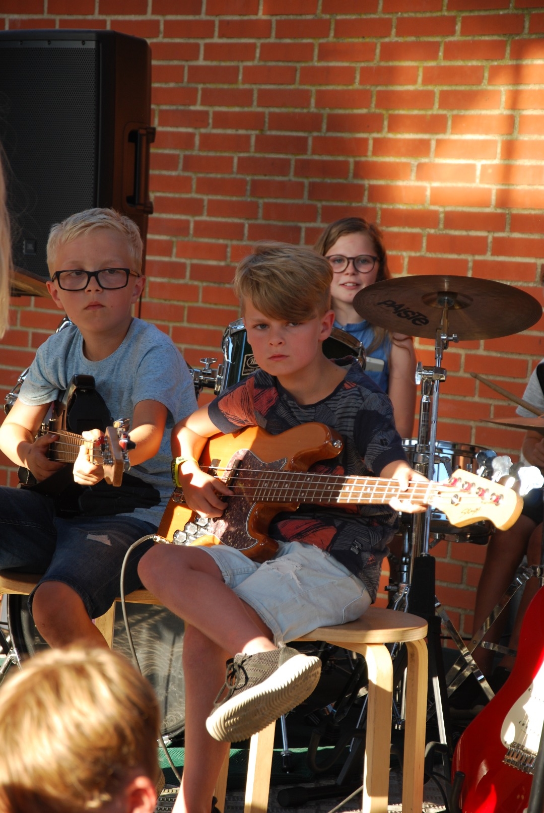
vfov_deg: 16.1
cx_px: 272
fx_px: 2881
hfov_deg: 10.8
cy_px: 406
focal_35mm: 128
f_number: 5.6
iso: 200
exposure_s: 1/100
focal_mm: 85
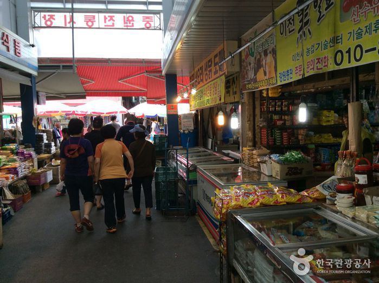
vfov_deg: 42.8
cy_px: 142
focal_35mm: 33
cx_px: 190
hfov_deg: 55.4
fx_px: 361
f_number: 2.4
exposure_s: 1/60
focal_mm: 3.3
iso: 40
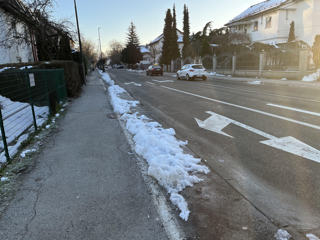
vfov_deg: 53.1
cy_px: 120
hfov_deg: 67.3
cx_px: 160
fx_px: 240
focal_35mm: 26
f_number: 1.6
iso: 50
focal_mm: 5.1
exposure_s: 1/419
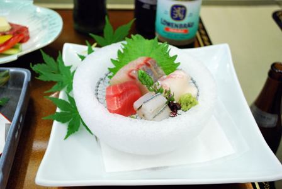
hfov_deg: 43.6
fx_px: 353
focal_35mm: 45
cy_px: 94
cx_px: 141
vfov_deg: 30.0
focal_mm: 30
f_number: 4.8
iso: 900
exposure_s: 1/60
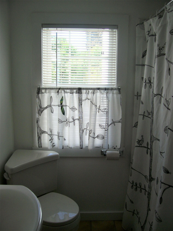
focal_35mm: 34
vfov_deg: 54.0
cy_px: 116
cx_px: 86
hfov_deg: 41.8
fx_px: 227
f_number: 2.7
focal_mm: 5.6
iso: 80
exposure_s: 1/108
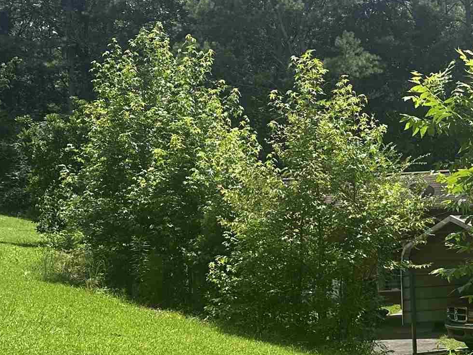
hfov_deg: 24.8
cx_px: 470
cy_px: 180
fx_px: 1025
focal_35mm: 75
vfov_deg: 19.6
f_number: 1.78
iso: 80
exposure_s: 1/3861
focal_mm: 6.86
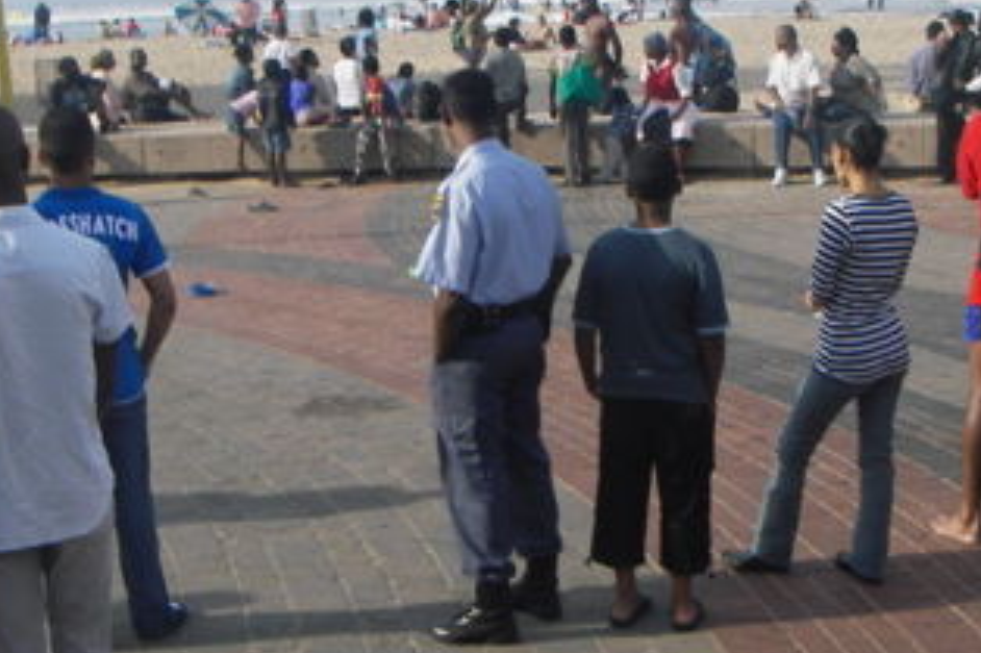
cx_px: 544
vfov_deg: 21.5
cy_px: 314
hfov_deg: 31.9
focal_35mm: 63
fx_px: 1716
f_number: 6.6
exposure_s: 1/125
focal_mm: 6.3
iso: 50
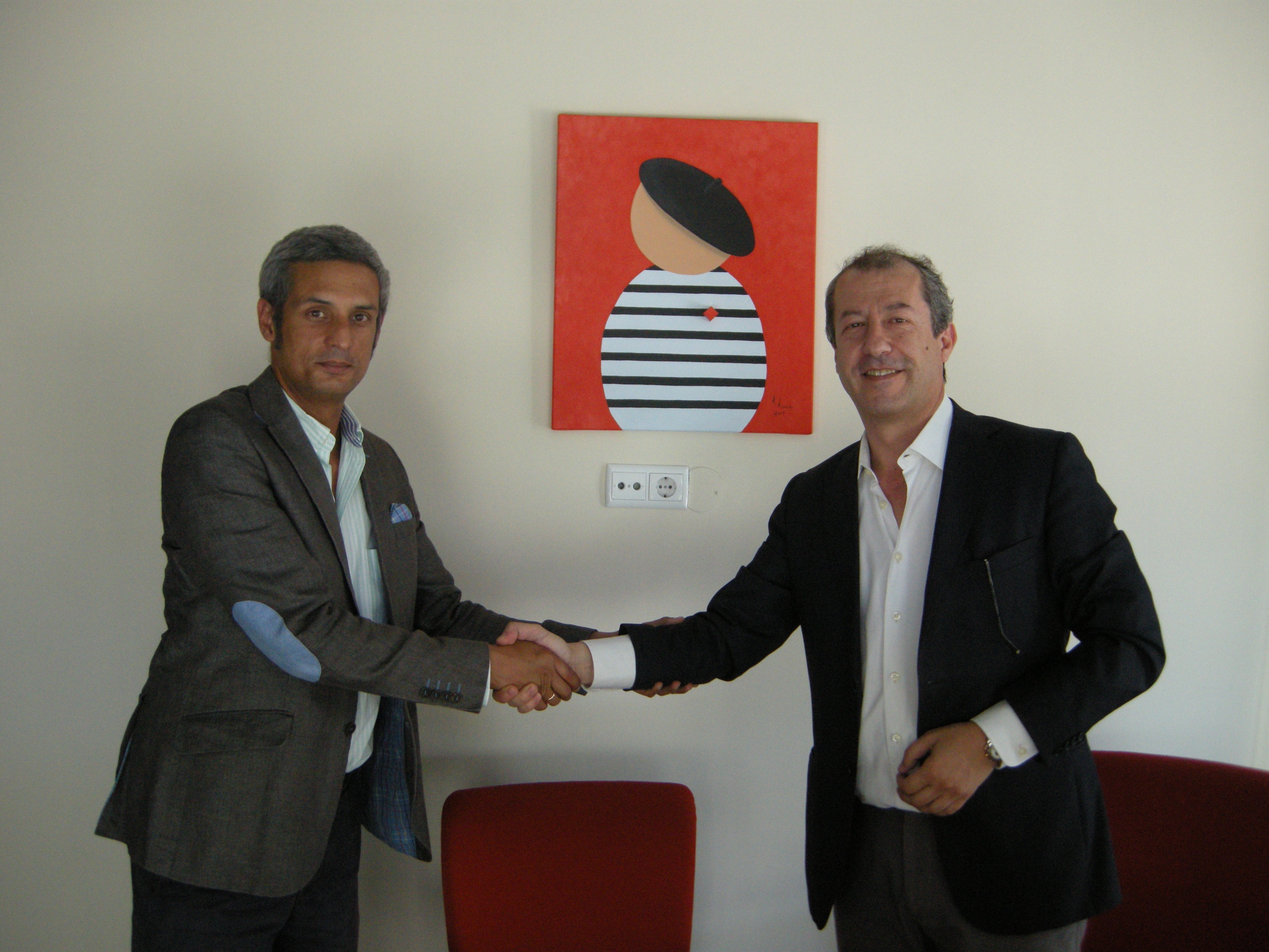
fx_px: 1283
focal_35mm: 35
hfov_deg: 52.6
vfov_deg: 40.7
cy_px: 476
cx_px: 634
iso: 282
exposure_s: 1/68.5
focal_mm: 7.5
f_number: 2.7
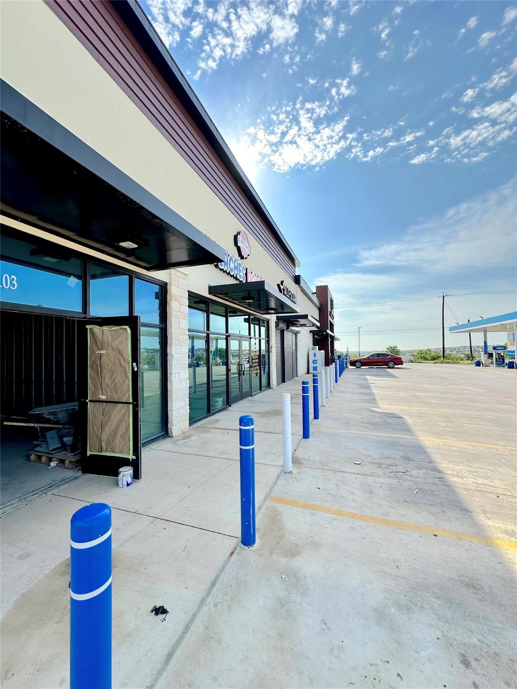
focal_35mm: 14
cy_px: 344
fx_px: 279
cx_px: 258
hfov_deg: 85.7
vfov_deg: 102.1
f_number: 2.2
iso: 40
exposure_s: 1/1490
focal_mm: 2.22
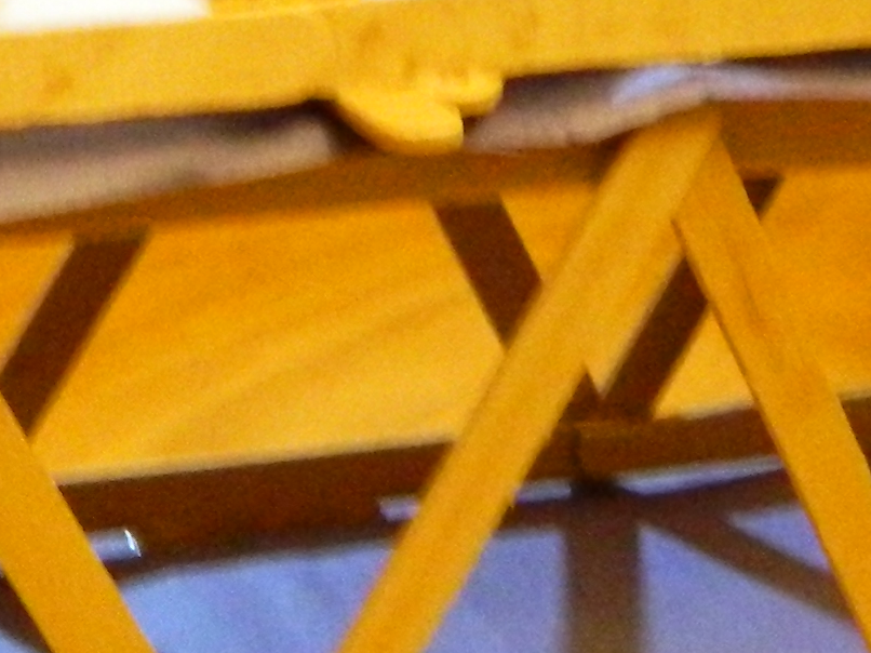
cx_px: 51
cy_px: 555
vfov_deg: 11.0
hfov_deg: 14.5
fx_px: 3371
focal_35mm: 134
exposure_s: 1/15
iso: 400
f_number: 3.1
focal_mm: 4.5
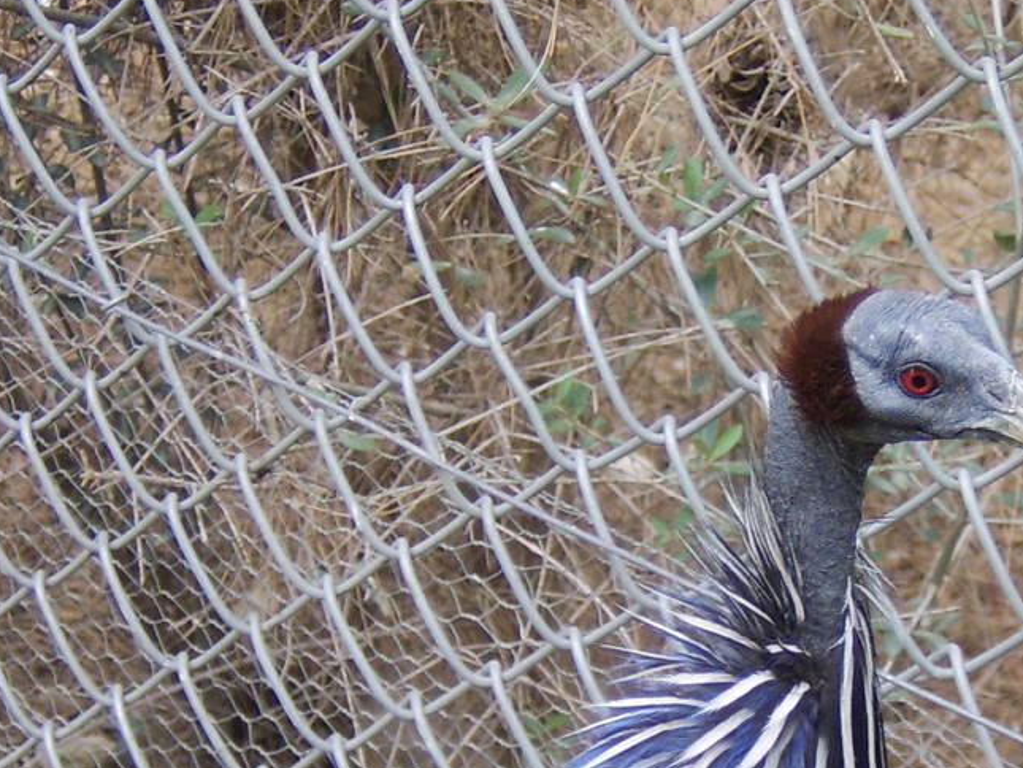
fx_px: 3961
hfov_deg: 14.7
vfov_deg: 11.0
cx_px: 780
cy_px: 687
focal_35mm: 134
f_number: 3.5
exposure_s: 1/54
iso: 71
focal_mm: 14.04
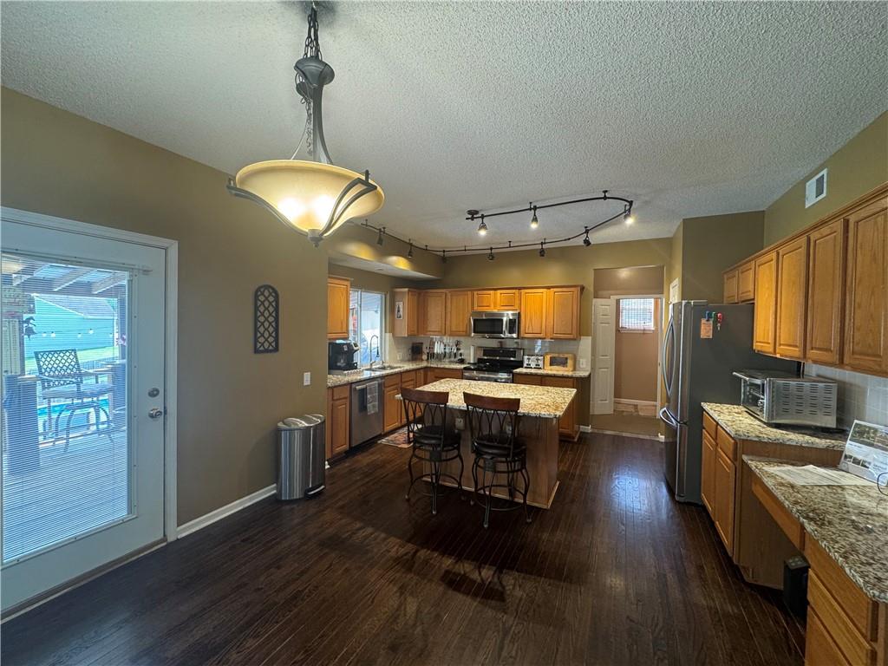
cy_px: 333
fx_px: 359
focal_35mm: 14
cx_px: 444
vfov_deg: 85.7
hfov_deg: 102.1
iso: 200
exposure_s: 1/60
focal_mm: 2.22
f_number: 2.2
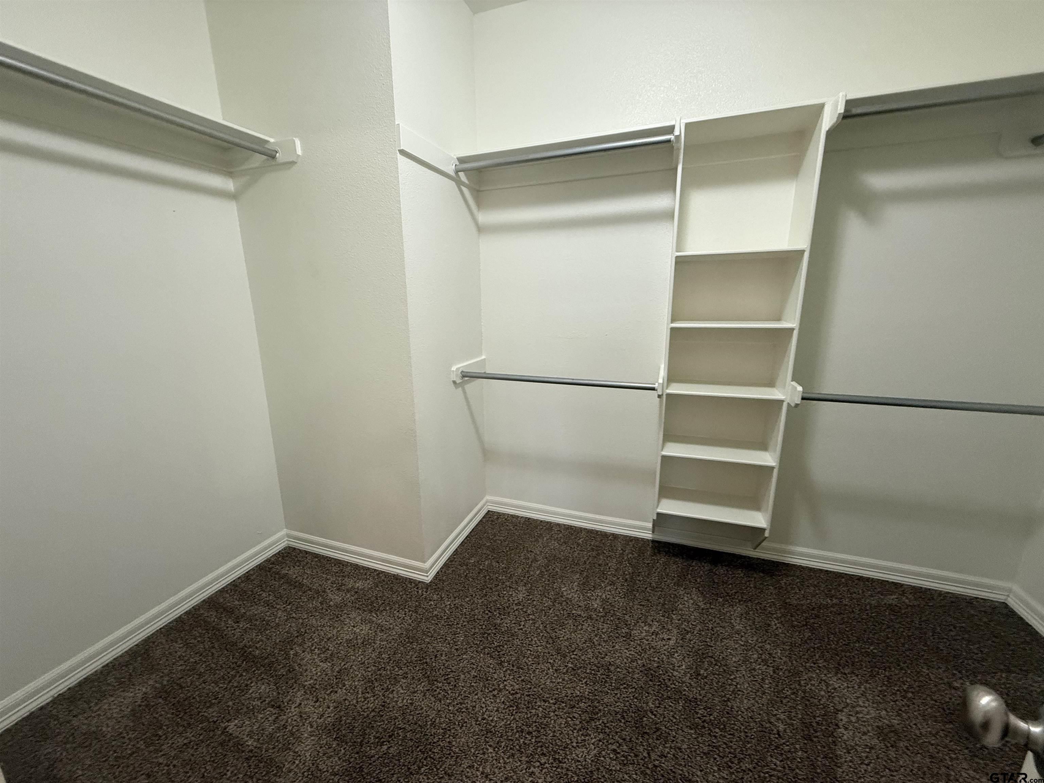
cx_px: 522
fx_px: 422
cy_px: 392
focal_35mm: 14
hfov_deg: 102.1
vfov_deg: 85.7
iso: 320
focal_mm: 2.22
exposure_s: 1/60
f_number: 2.2
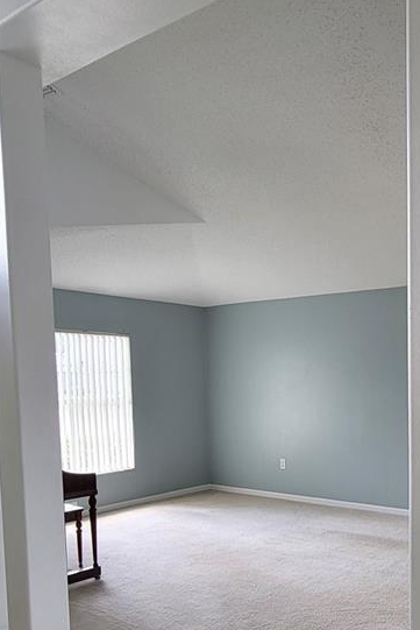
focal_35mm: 30
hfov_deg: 40.9
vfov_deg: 60.3
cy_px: 426
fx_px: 525
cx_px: 362
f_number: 2.2
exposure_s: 1/60
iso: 80
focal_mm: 2.2
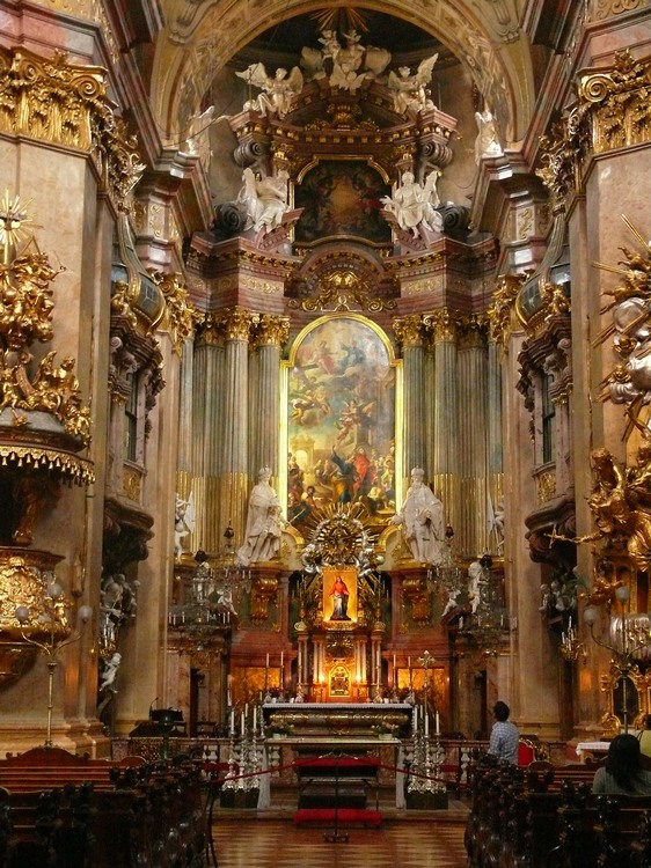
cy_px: 434
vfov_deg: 33.2
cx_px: 326
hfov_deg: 25.2
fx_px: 1455
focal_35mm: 58
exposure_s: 1/13
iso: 800
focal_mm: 12.2
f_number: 3.2
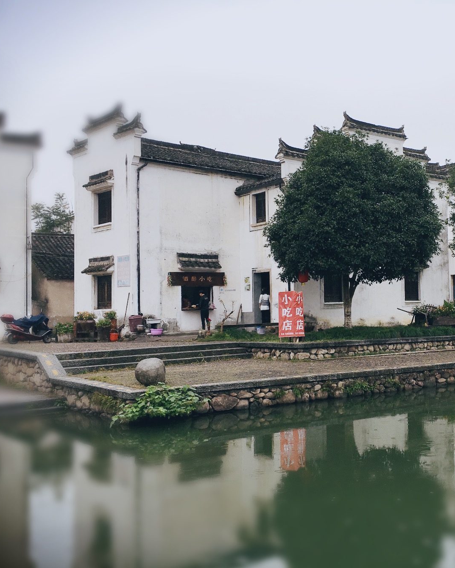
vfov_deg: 47.9
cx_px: 349
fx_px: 640
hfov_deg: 38.0
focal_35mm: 38
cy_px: 285
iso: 25
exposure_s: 1/278
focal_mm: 4.15
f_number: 2.2
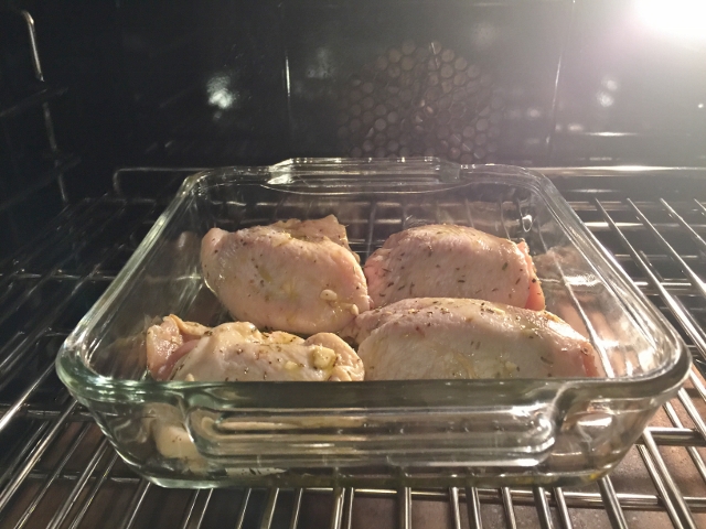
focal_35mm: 29
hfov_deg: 61.7
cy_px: 264
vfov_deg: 48.2
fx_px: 591
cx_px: 353
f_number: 2.2
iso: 100
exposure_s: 1/10
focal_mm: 4.15
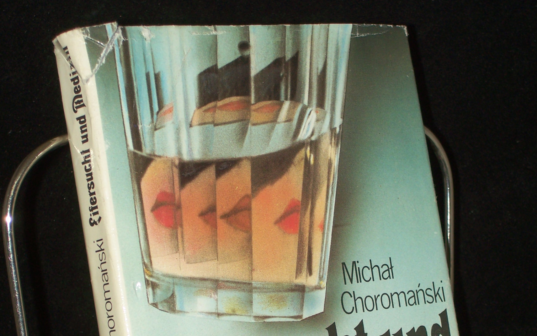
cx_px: 267
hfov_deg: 17.8
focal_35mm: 117
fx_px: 1712
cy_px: 317
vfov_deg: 11.1
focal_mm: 13.6
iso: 80
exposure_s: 1/80
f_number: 4
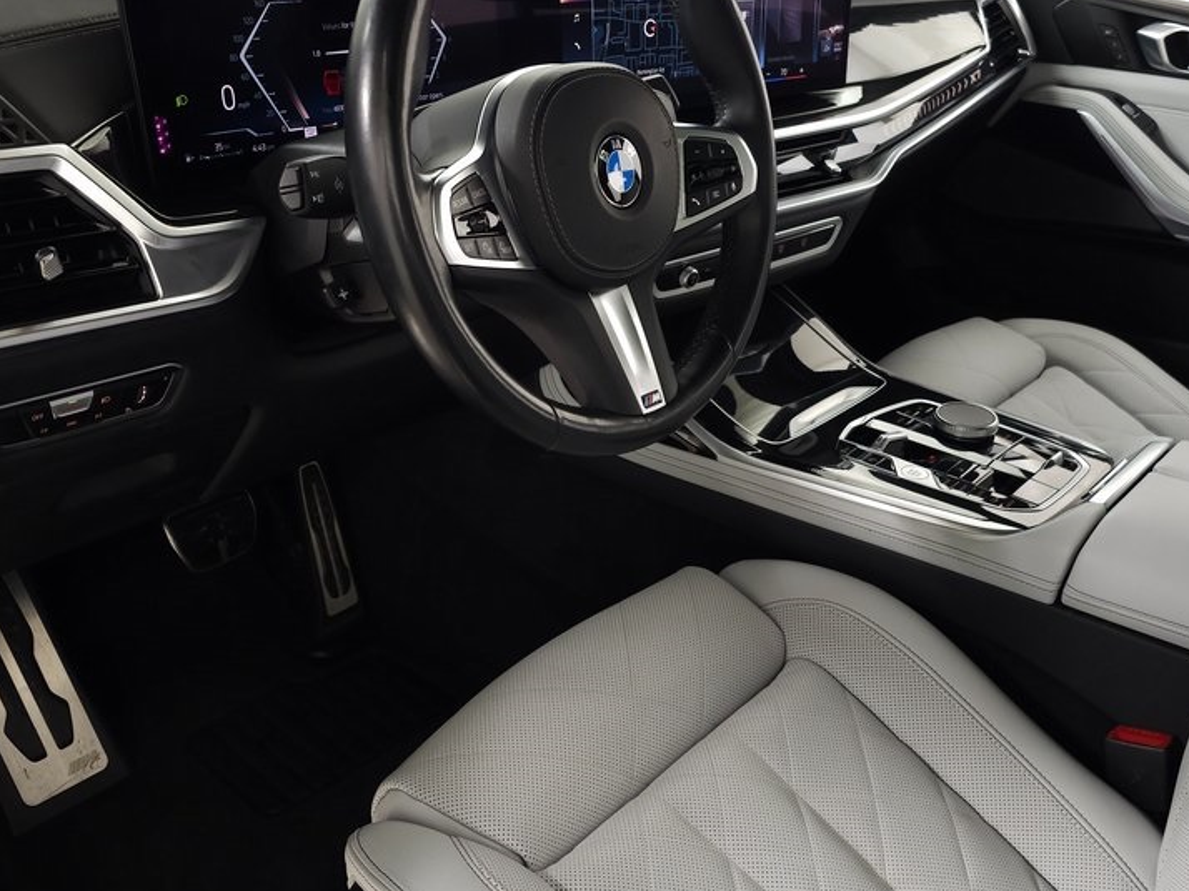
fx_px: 1133
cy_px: 463
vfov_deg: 42.9
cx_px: 573
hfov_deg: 55.4
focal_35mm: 33
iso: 160
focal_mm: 6.3
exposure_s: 1/60
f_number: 1.7
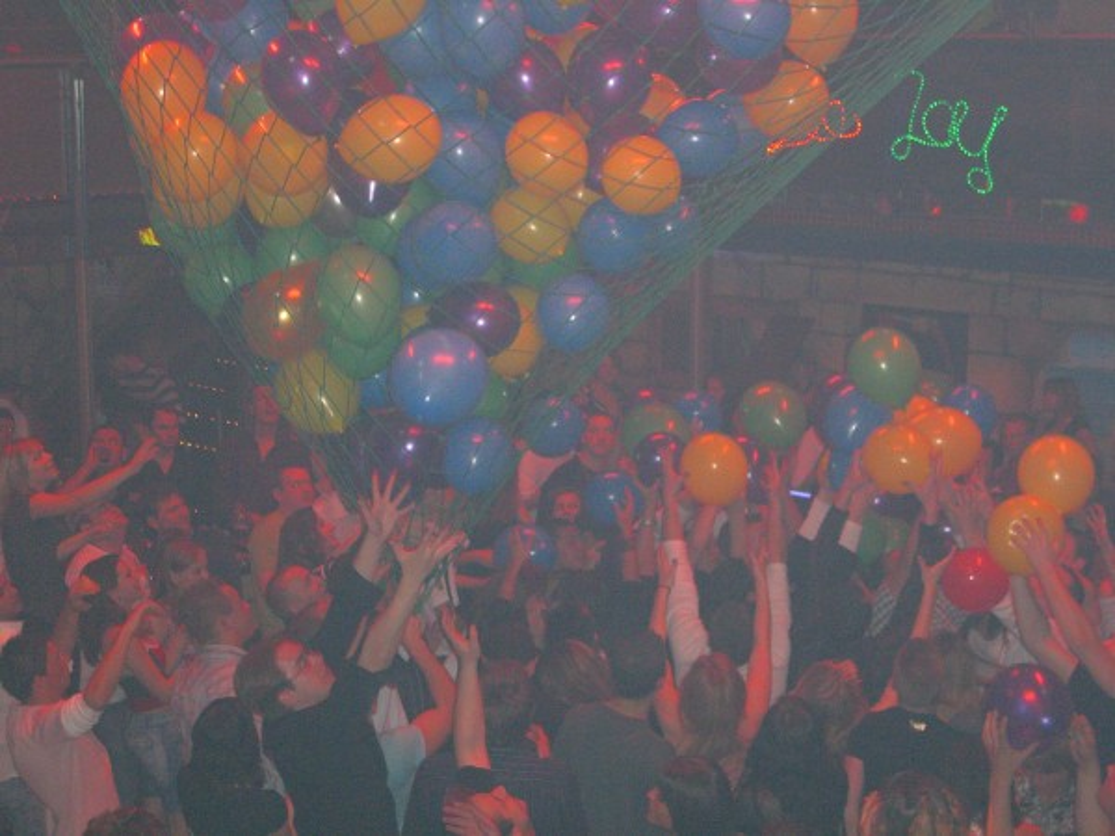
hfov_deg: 28.6
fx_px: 2190
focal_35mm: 68
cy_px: 418
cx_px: 558
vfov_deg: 21.6
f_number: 4
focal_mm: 14.2
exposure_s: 1/60
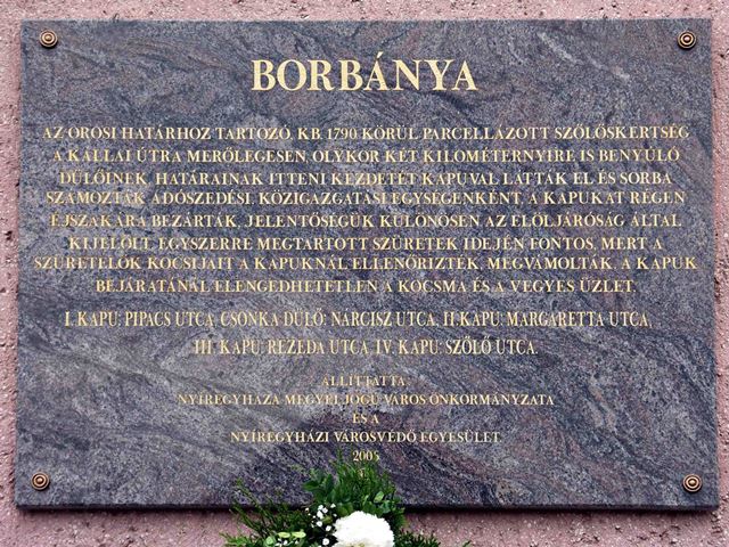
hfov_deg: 15.3
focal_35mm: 129
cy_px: 274
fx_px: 2717
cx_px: 364
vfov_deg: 11.5
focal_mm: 33.4
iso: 50
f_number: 3.5
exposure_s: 1/200
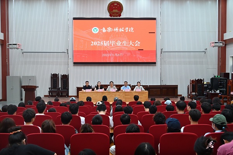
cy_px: 78
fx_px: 252
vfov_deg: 34.2
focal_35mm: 39
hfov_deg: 49.6
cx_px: 116
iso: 1600
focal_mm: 26.5
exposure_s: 1/160
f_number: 4
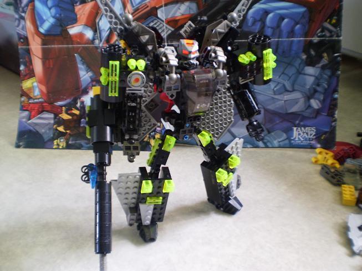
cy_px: 136
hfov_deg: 51.3
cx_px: 181
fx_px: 377
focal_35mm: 36
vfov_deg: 39.7
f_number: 3.1
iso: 125
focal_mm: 6.3
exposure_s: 1/3
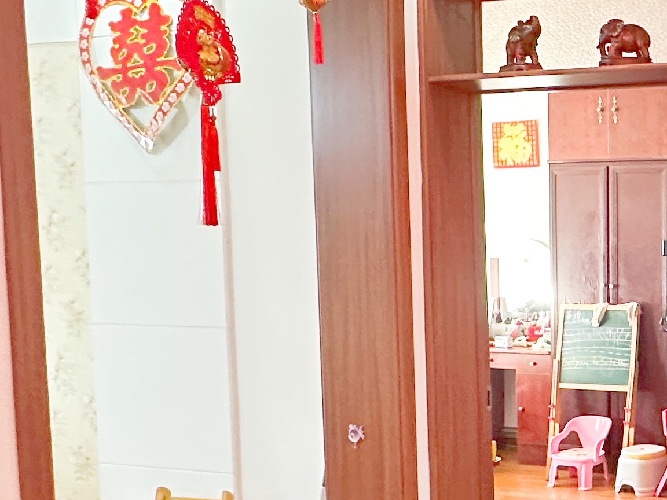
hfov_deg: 32.4
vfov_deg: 29.6
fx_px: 944
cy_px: 300
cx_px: 796
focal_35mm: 49
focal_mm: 2.22
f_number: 2.2
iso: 500
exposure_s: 1/50
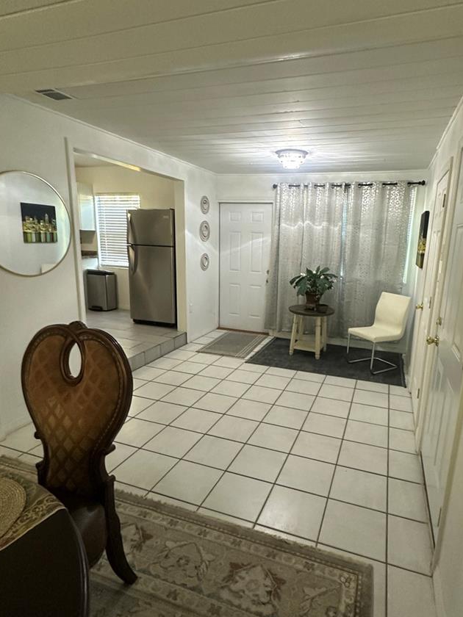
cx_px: 266
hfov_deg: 65.6
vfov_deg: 81.7
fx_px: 357
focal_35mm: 20
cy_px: 311
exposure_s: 1/60
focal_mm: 2.22
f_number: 2.2
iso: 400
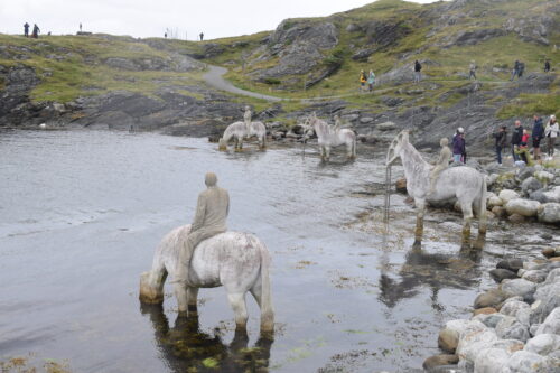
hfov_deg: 43.6
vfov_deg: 29.8
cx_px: 280
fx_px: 700
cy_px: 186
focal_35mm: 45
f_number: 8
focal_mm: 30
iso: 400
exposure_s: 1/250
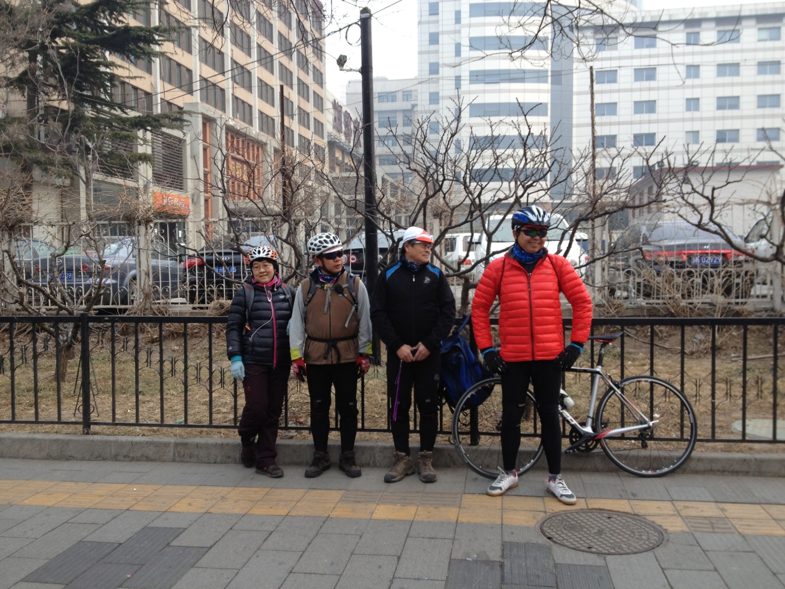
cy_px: 294
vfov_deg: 40.7
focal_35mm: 35
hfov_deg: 52.6
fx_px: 794
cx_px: 392
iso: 64
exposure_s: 1/139
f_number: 2.4
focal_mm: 4.28
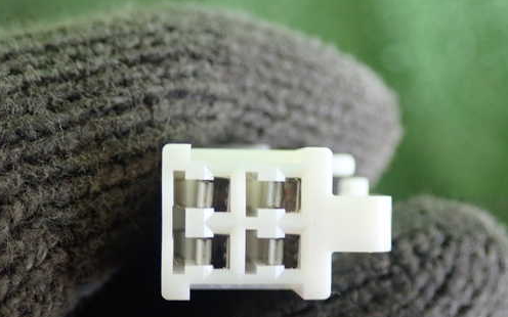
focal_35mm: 59
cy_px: 202
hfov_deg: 34.5
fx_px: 817
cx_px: 248
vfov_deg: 21.9
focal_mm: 8.41
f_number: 3.1
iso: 800
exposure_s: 1/80
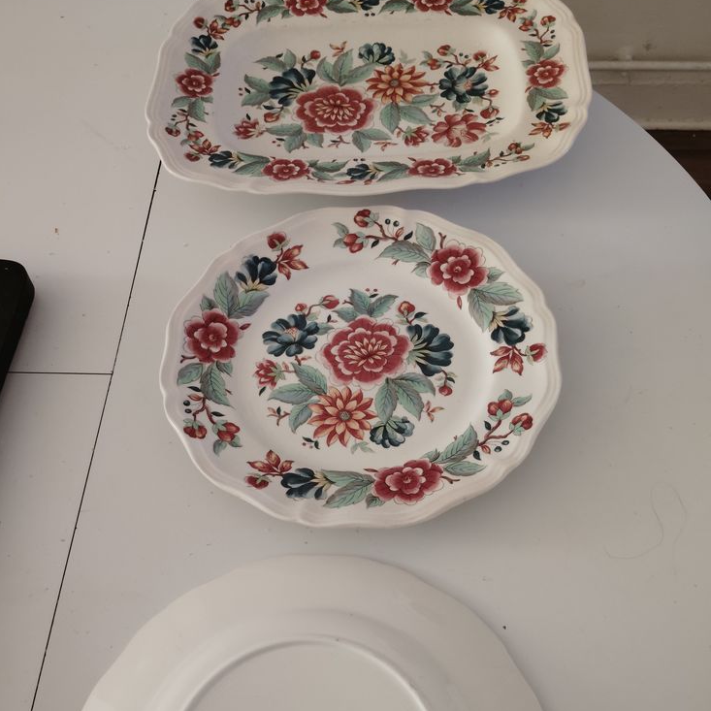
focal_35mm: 35
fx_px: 813
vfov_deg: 46.7
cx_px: 347
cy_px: 455
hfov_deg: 47.2
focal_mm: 4.25
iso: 412
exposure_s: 1/33.3
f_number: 1.8
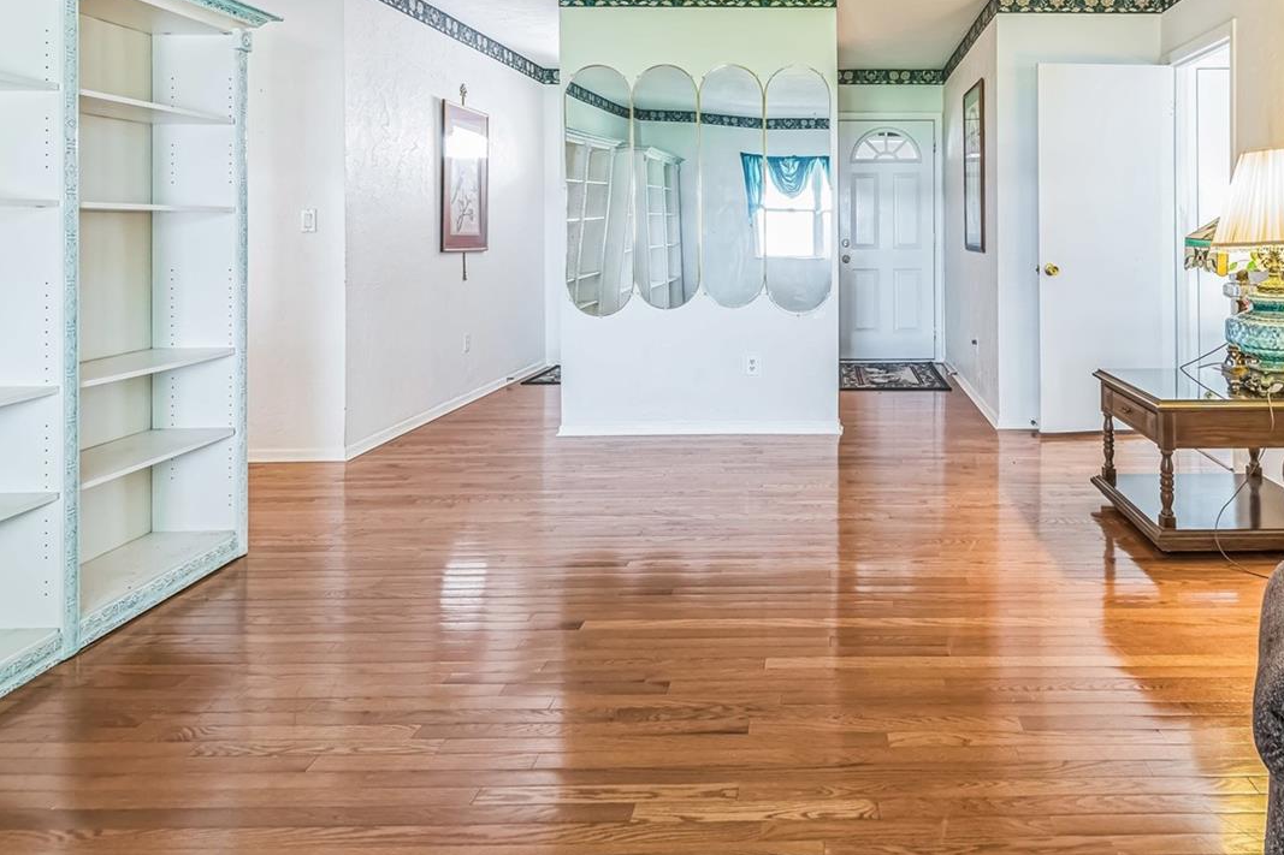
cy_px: 249
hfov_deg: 71.8
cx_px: 845
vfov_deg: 51.6
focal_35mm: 24
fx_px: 856
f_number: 8
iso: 400
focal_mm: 16
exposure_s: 1/2
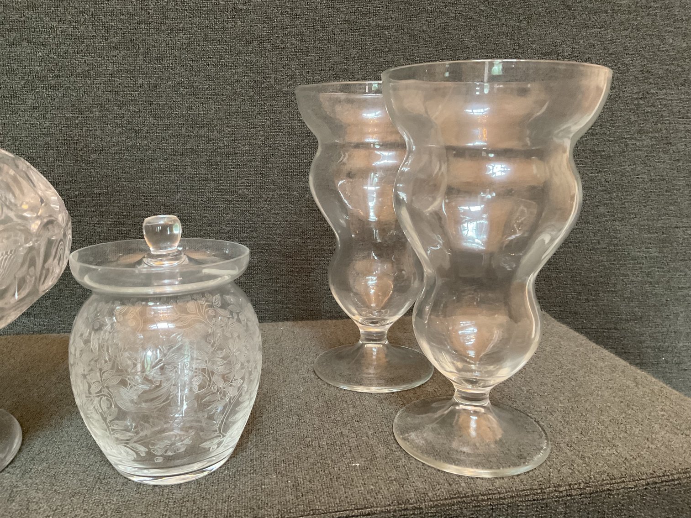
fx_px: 579
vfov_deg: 48.2
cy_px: 259
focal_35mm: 29
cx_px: 346
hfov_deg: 61.7
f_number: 1.8
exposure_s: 1/50
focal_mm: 3
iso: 250
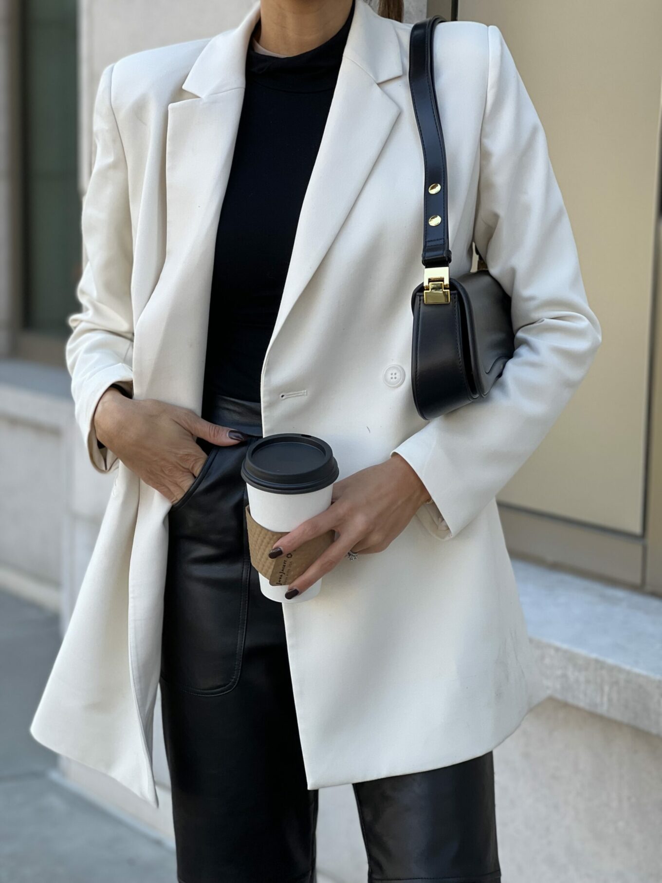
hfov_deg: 19.1
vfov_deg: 25.3
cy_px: 442
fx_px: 1963
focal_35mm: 77
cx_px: 331
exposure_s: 1/121
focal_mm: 9
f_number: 2.8
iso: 50
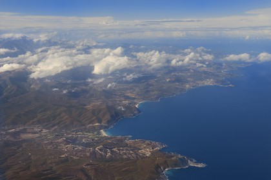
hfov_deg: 43.6
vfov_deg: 29.9
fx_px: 339
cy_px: 90
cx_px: 136
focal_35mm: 45
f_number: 8
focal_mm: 45
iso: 200
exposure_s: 1/800
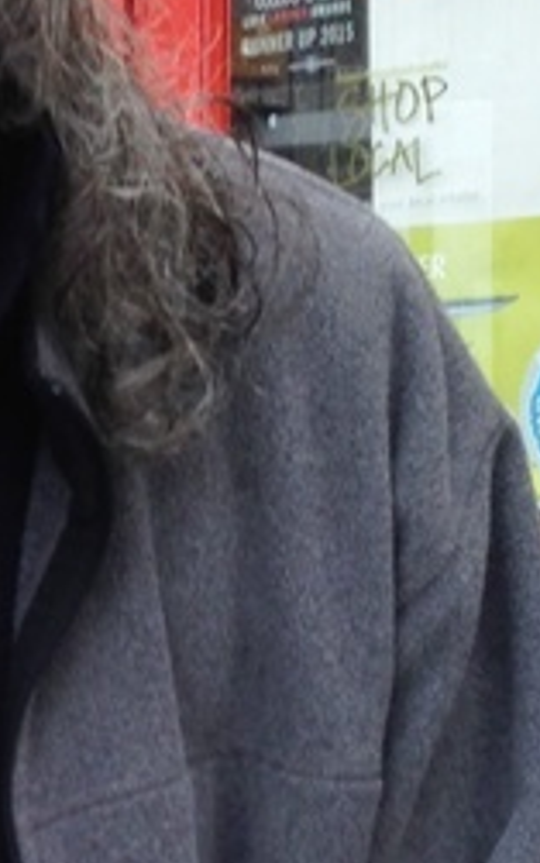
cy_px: 734
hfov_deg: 9.4
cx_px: -588
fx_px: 3059
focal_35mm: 130
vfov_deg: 15.9
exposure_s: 1/122
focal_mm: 4.12
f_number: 2.4
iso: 50
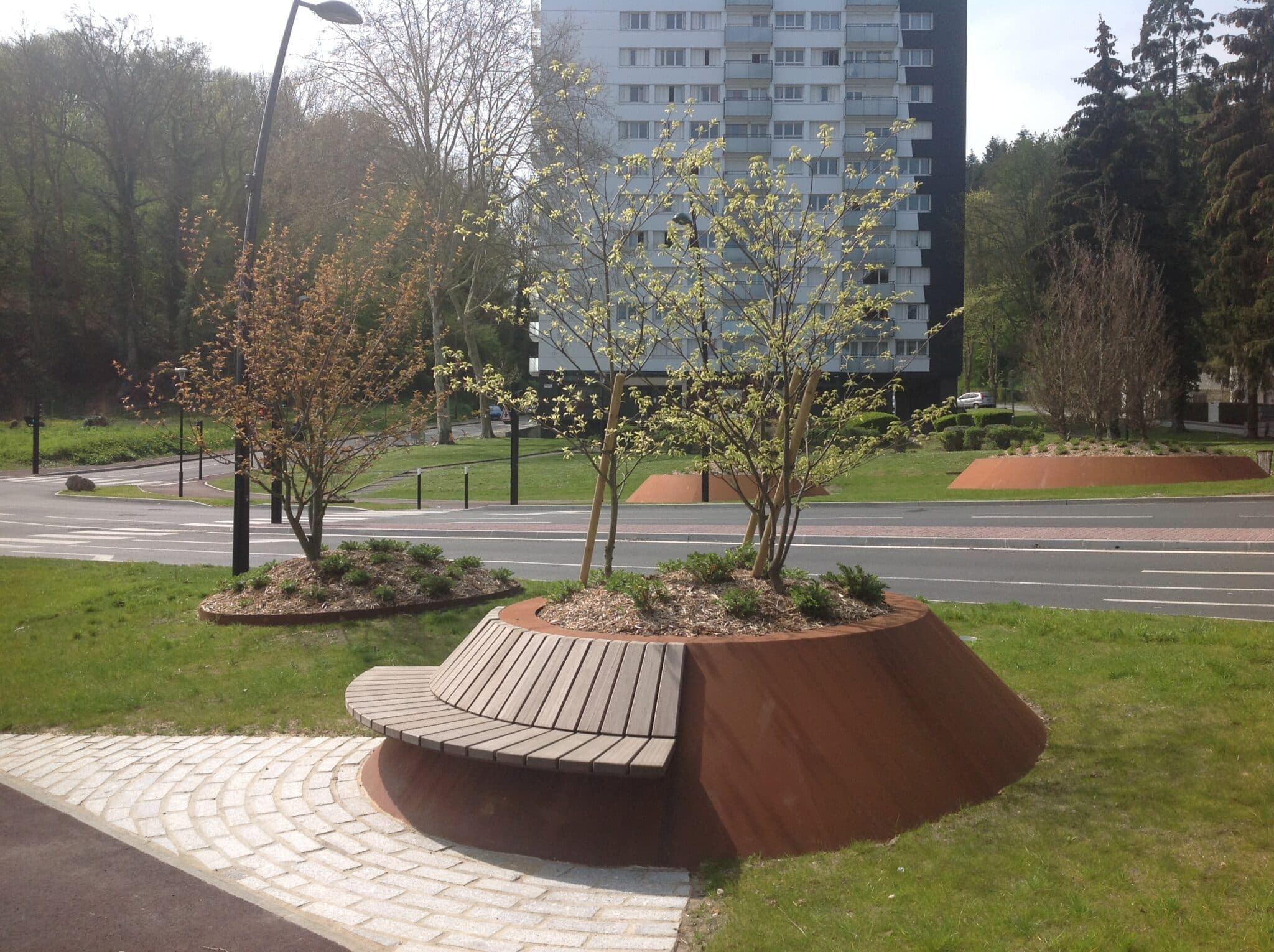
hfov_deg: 52.7
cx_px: 637
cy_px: 476
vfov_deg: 40.6
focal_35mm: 35
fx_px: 1286
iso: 50
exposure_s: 1/1439
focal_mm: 4.28
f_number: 2.4
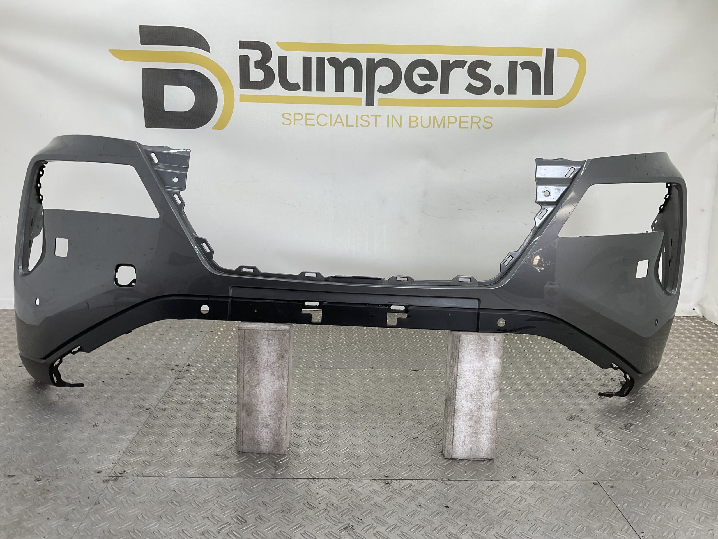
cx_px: 359
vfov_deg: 48.2
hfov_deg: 61.7
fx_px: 602
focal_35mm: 29
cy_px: 270
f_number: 1.8
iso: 16
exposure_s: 1/120
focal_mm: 3
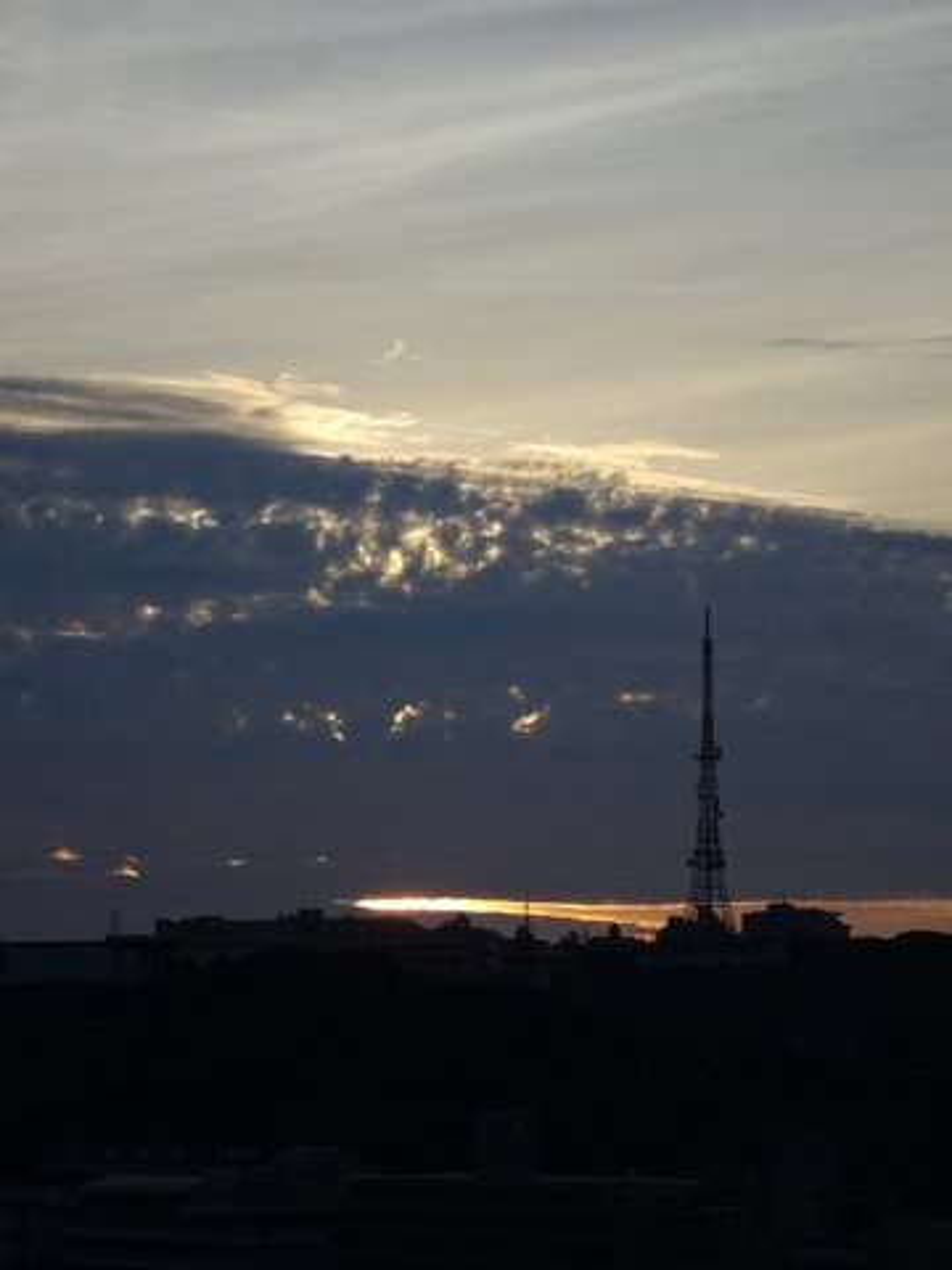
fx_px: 4950
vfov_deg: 14.6
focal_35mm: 135
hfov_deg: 11.0
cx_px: 476
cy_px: 635
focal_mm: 23.11
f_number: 5.6
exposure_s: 1/500
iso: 80
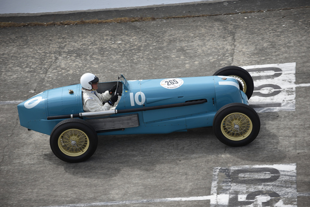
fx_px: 1335
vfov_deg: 8.9
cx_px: 155
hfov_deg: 13.2
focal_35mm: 155
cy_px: 104
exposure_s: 1/800
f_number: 4.8
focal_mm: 155
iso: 110
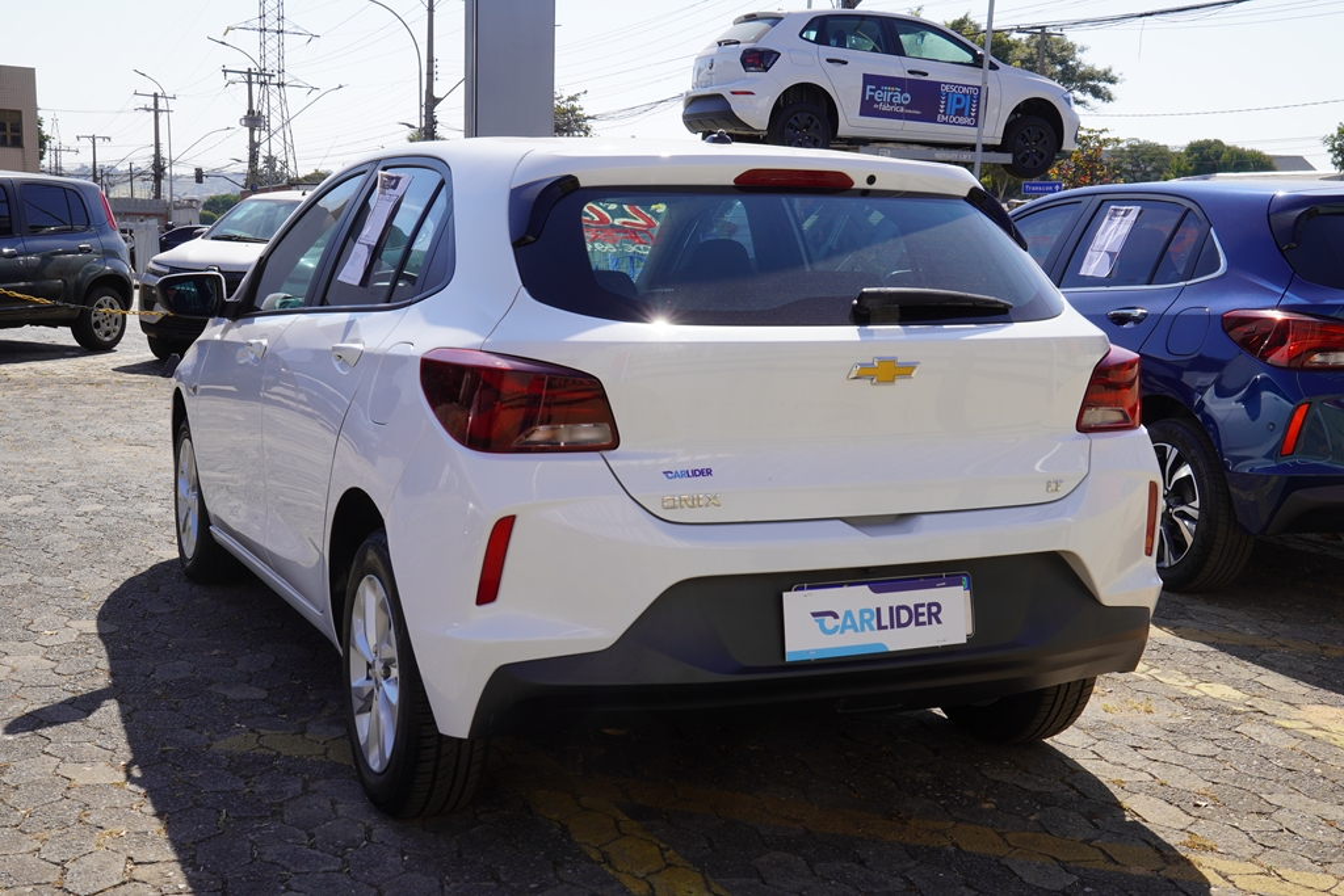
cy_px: 448
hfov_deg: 43.6
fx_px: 1680
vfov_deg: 29.9
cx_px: 672
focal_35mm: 45
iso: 100
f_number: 9
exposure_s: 1/125
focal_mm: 30
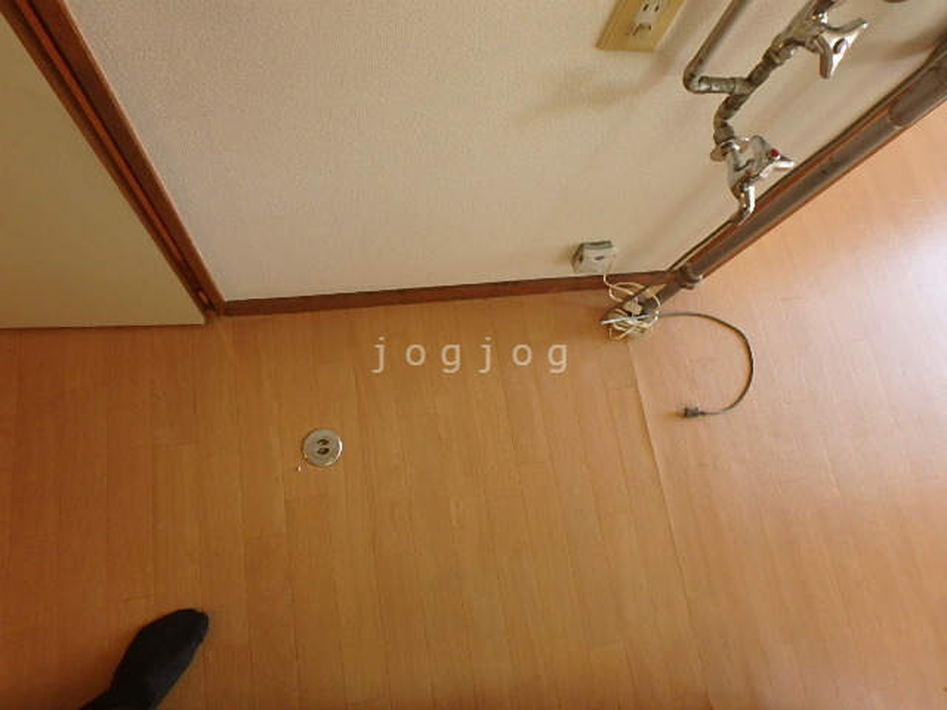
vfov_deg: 63.4
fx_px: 575
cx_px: 474
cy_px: 355
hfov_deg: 79.0
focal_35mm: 21
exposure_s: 1/30
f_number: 3.5
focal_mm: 3.7
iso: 400
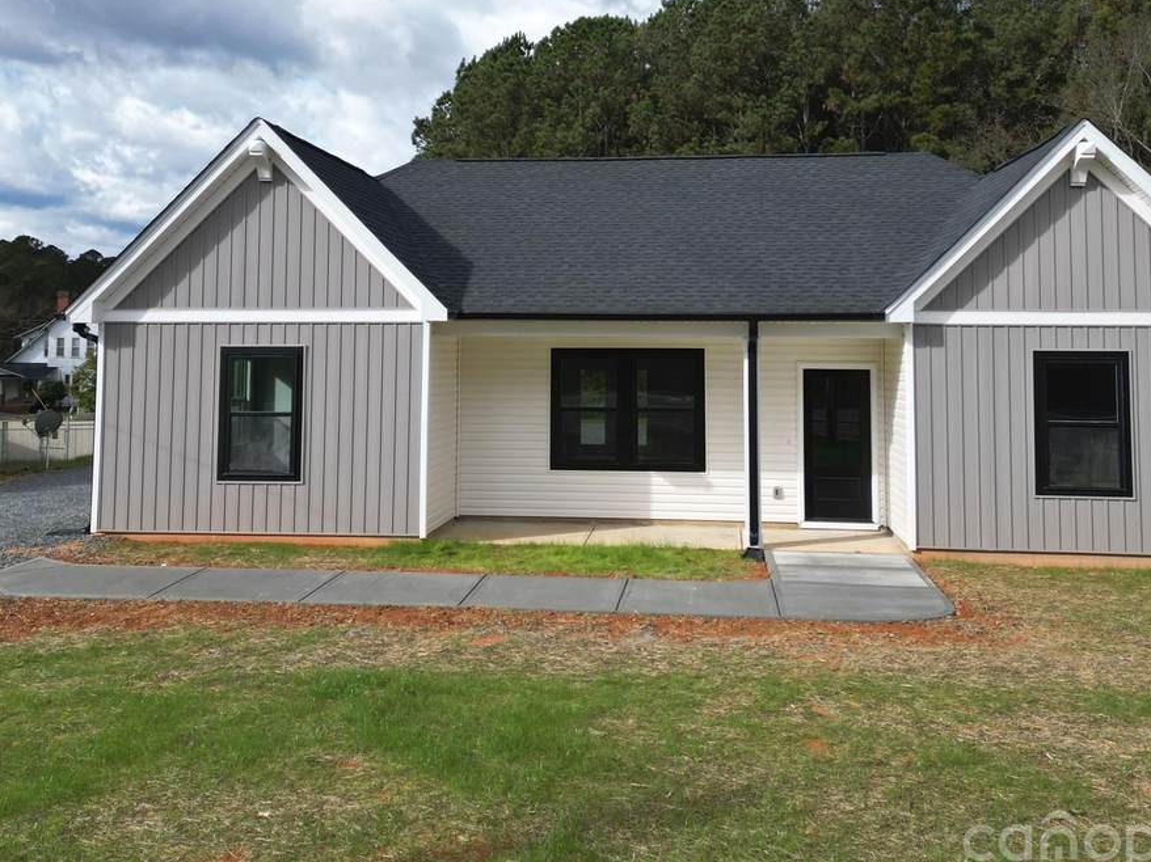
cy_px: 286
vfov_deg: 40.2
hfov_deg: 52.6
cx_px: 587
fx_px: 1163
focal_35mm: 35
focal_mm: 6.72
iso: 100
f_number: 1.7
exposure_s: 1/2000
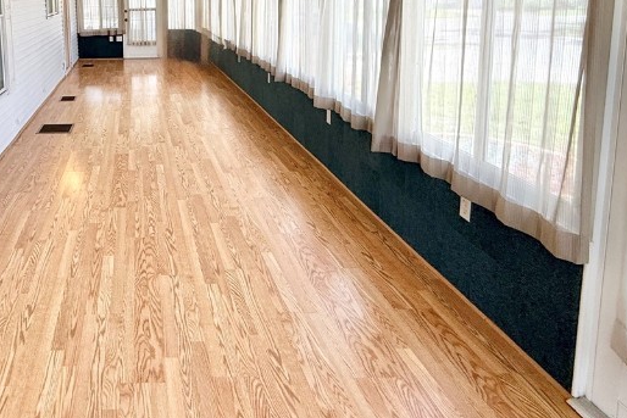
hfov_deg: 59.3
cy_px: 55
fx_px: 505
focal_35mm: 29
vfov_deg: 41.9
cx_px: 137
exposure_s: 1/120
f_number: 2.2
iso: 125
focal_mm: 2.22
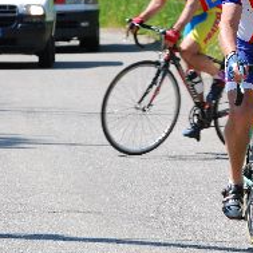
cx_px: 269
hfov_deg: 5.2
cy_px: 74
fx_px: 2770
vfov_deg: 5.2
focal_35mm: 335
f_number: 8
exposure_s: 1/125
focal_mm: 110
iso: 100
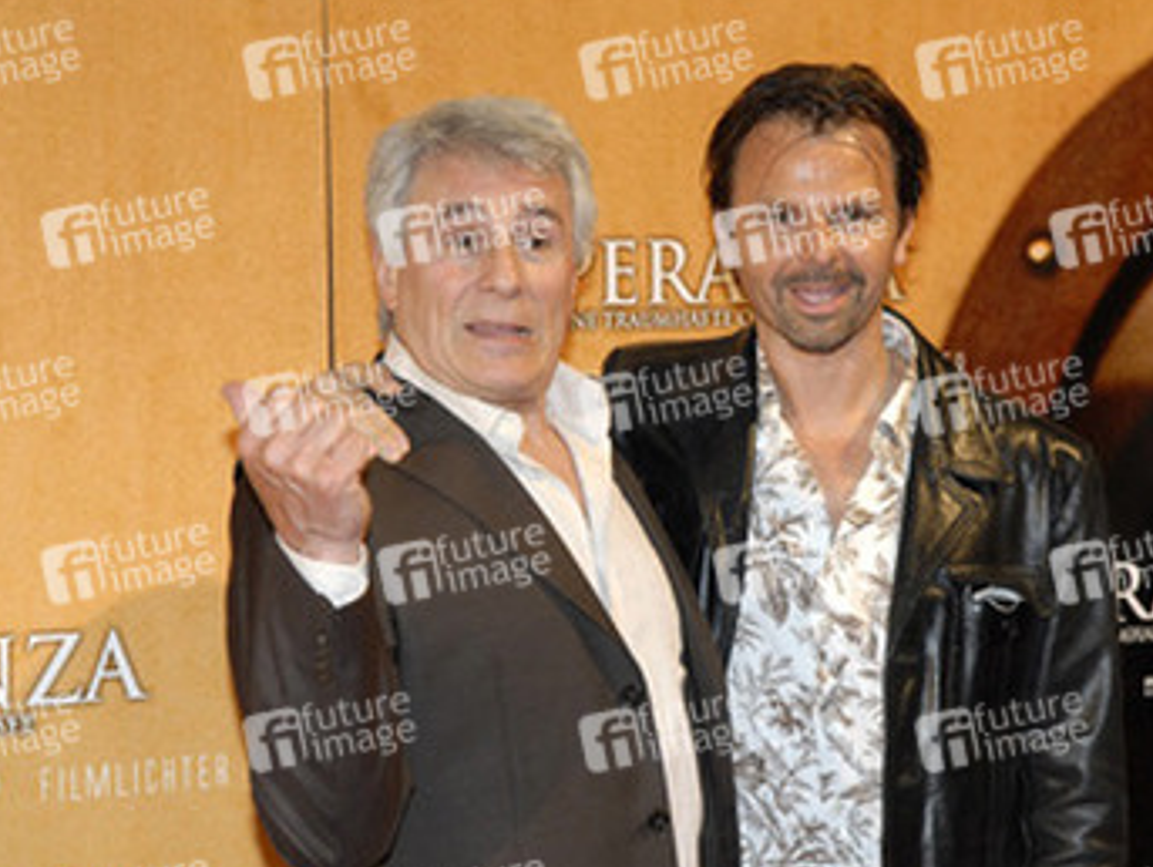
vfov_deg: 14.3
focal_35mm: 104
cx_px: 706
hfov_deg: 18.9
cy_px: 481
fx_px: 3455
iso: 800
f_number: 5.6
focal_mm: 55
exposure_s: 1/100
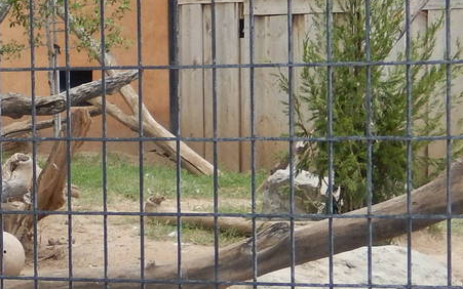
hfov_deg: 20.9
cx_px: -57
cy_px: 113
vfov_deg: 13.9
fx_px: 1186
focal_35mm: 94
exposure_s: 1/100
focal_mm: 4.5
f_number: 3.4
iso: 125
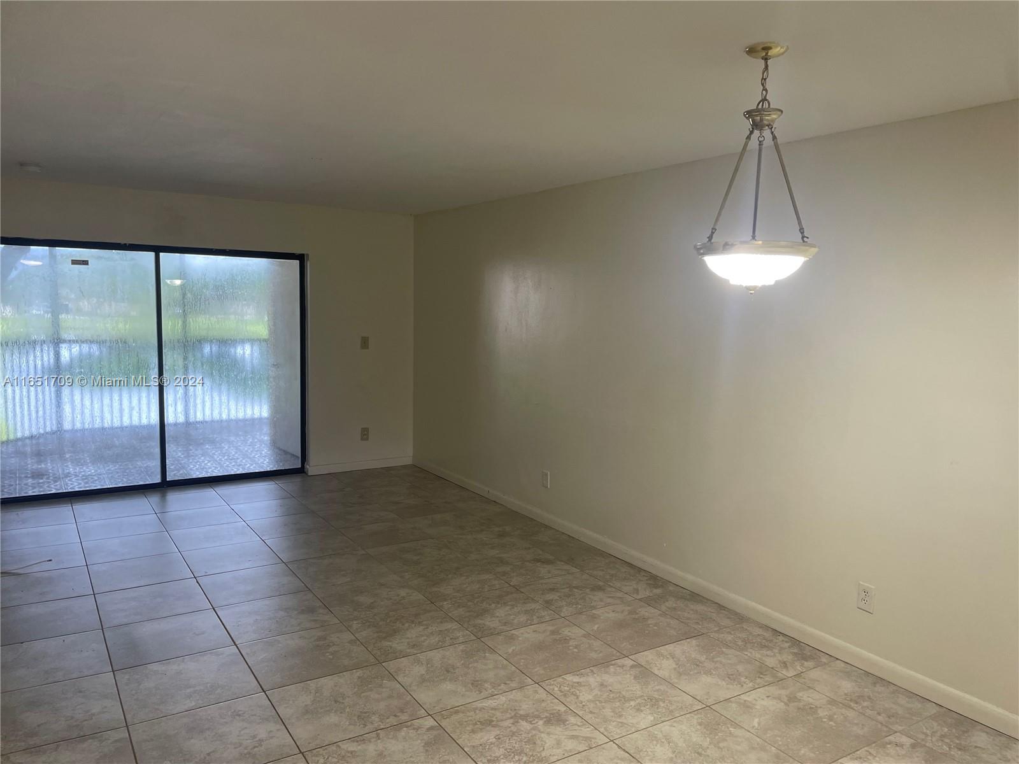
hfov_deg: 67.3
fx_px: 765
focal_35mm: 26
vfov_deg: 53.1
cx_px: 510
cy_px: 382
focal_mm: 4.2
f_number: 1.6
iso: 80
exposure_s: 1/60
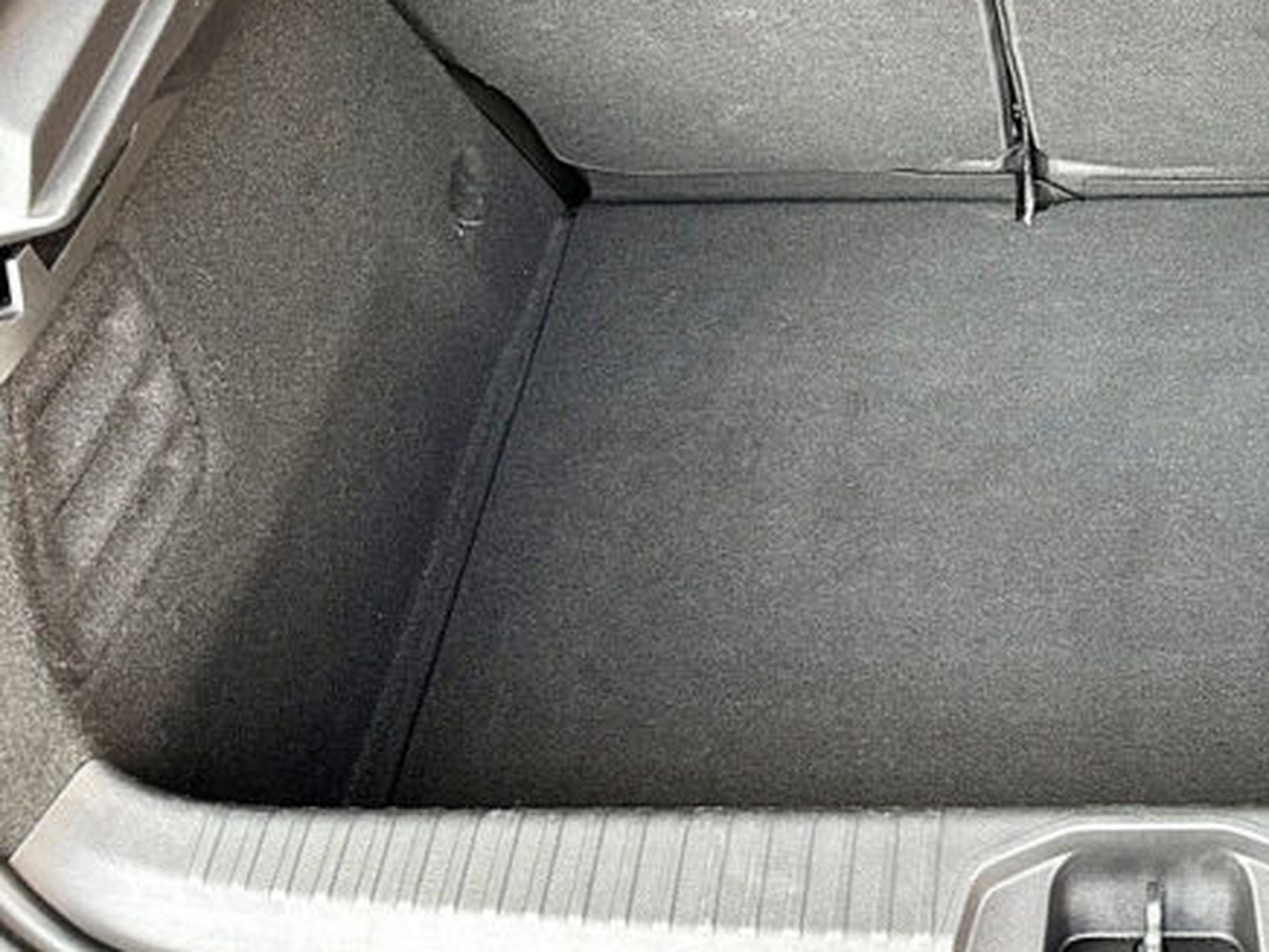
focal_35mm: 44
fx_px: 1613
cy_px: 181
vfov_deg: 31.9
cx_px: 1141
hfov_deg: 39.8
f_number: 1.78
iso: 200
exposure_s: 1/121
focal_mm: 6.86
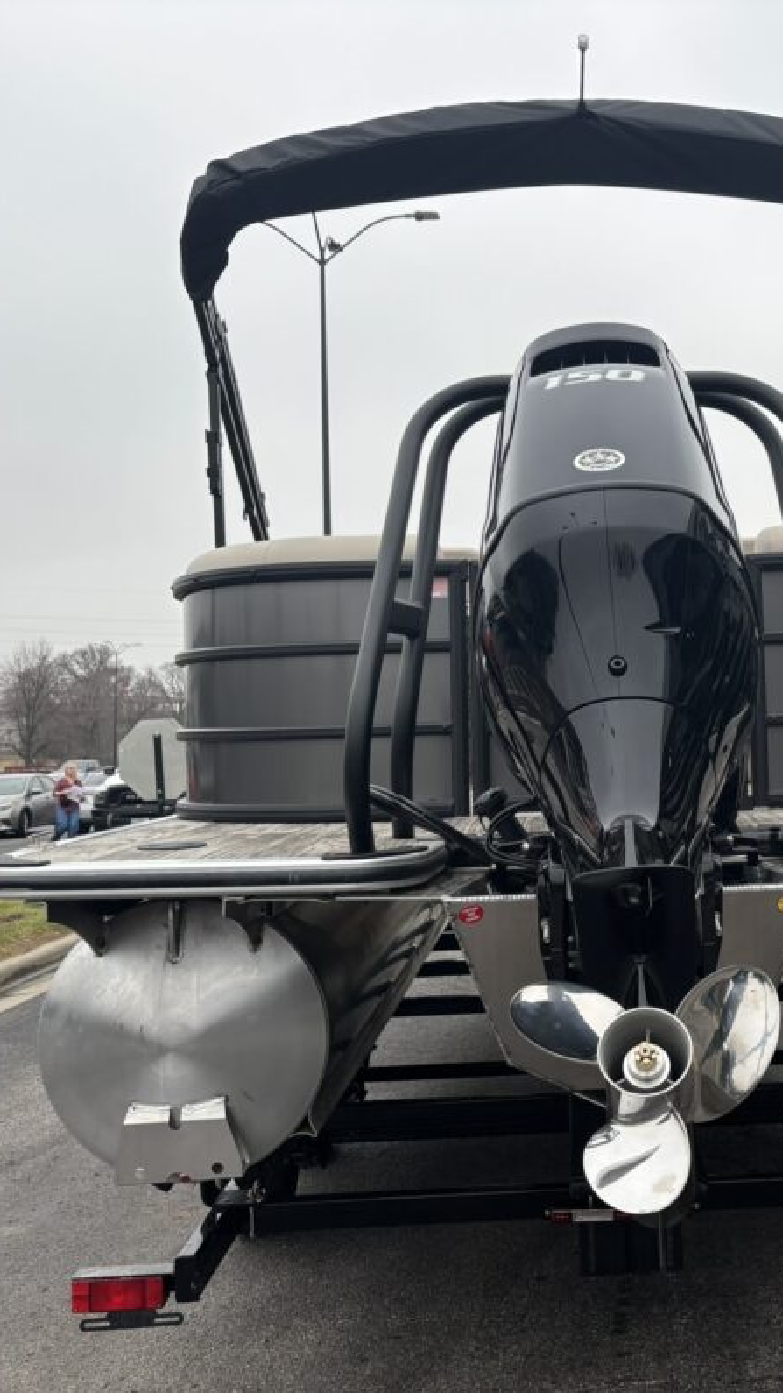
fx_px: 1403
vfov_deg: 52.8
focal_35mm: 38
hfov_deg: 30.4
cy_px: 696
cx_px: 635
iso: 50
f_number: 1.6
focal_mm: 5.96
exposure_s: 1/697
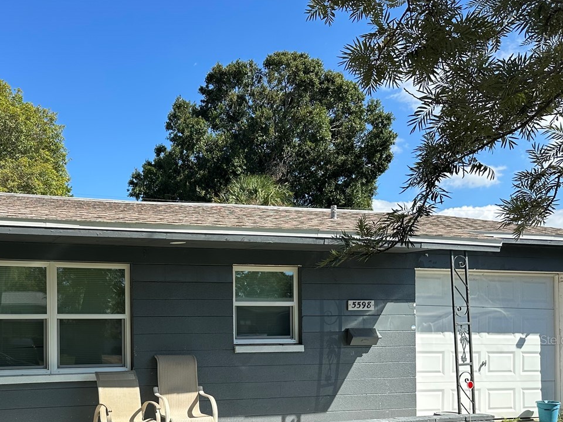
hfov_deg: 44.9
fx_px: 651
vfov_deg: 34.8
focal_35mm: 40
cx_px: 127
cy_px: 339
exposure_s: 1/2203
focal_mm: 6.86
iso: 80
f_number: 1.78
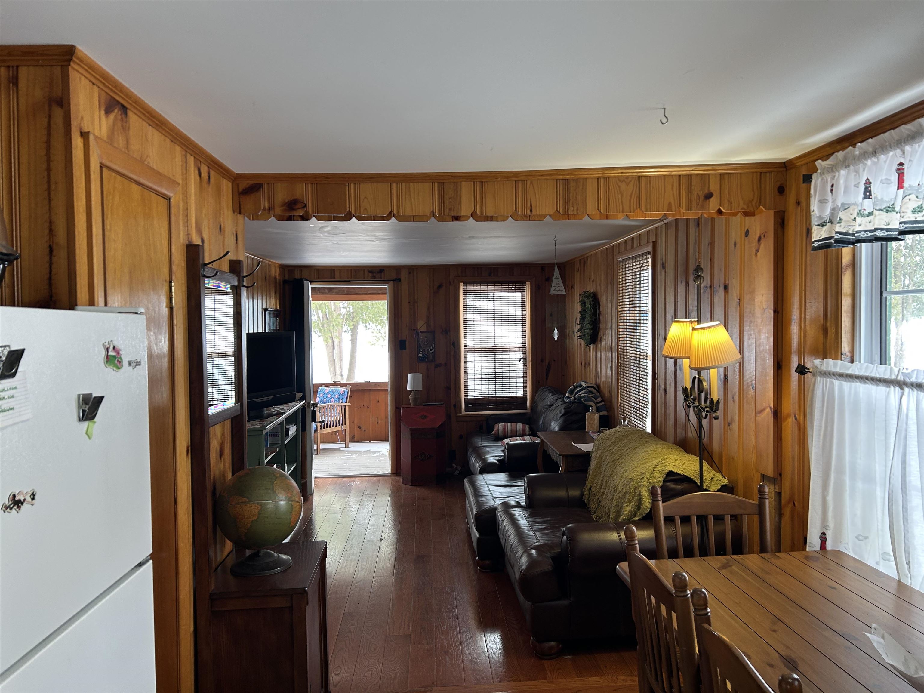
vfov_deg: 53.1
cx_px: 462
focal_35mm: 26
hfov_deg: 67.3
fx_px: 694
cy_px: 346
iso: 64
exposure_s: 1/60
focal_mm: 5.7
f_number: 1.5
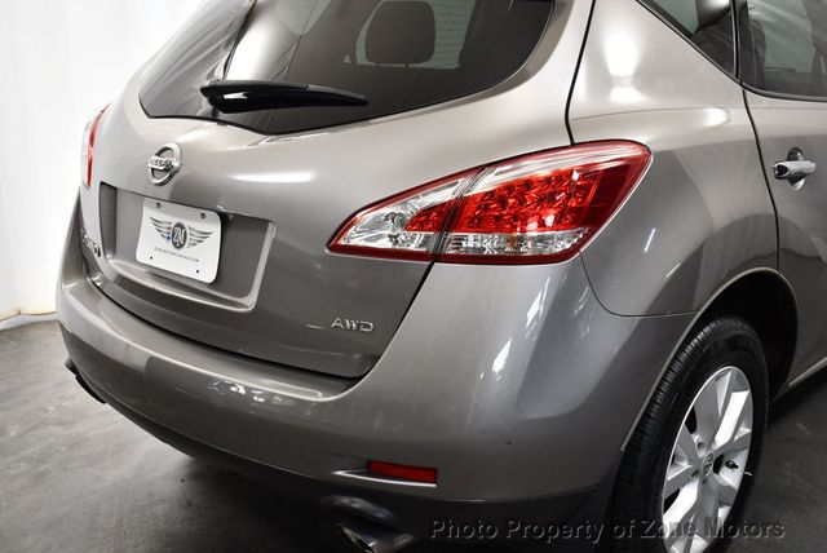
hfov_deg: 48.4
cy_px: 276
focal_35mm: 40
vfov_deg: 33.5
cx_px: 414
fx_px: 920
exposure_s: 1/125
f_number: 3.8
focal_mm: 20
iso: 1000
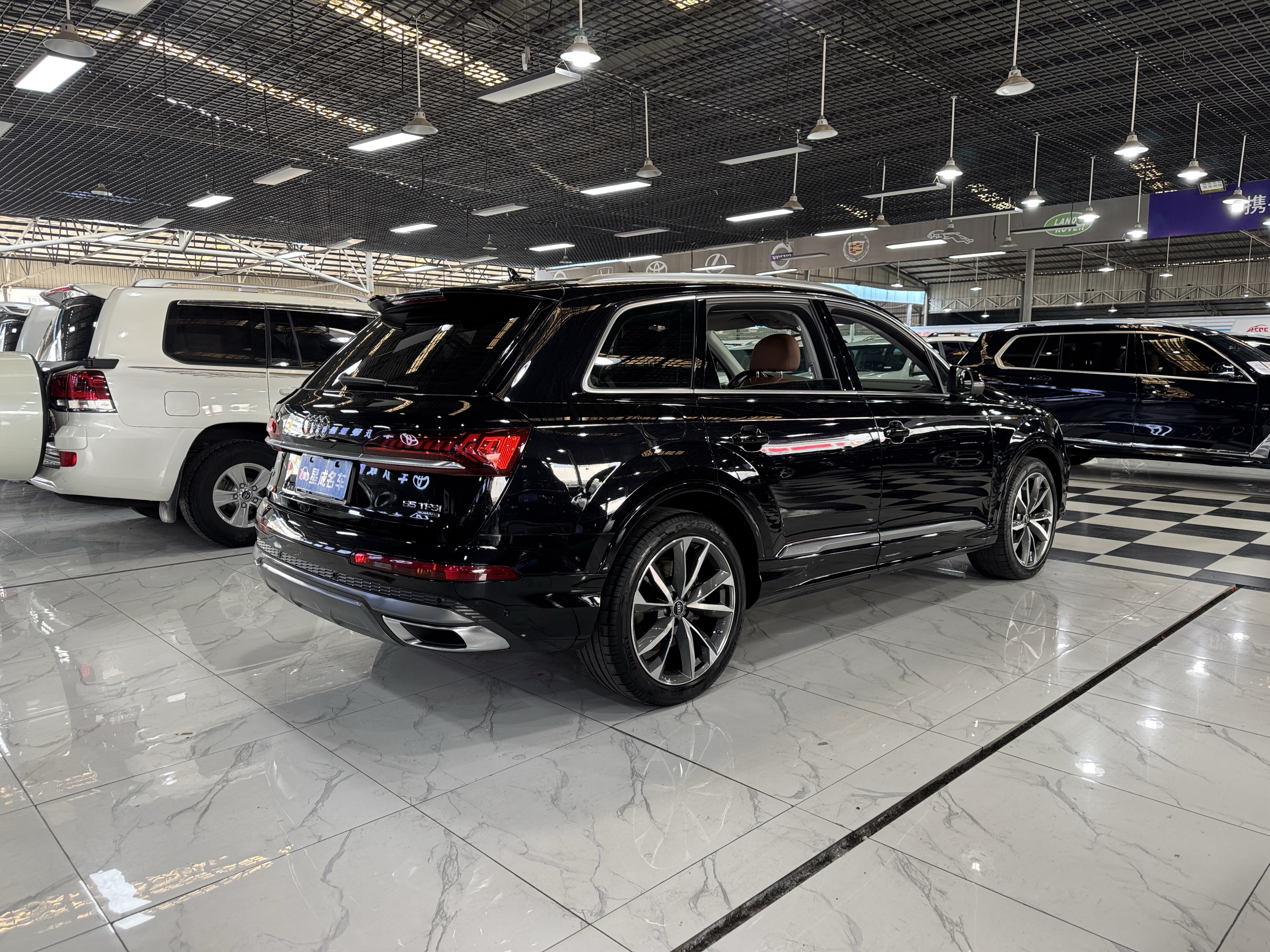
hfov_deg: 71.6
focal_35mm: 24
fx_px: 881
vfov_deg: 56.8
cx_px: 635
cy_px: 476
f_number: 1.78
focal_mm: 6.76
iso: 160
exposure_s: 1/121
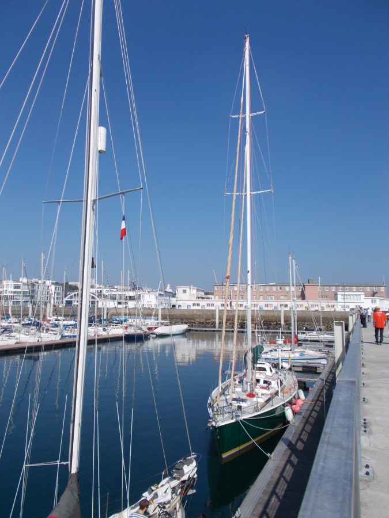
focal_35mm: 26
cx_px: 194
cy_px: 259
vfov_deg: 67.3
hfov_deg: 53.1
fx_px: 390
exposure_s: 1/250
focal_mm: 4.6
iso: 80
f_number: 8
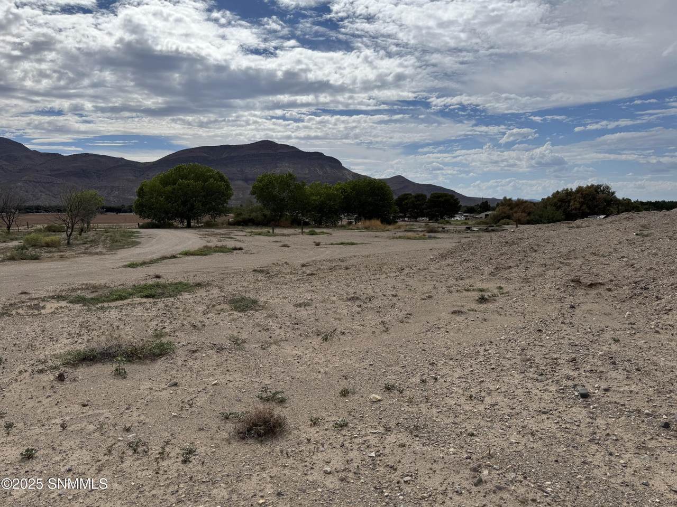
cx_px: 338
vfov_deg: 56.8
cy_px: 254
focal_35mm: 24
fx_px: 469
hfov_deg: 71.6
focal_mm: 6.76
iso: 64
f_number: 1.78
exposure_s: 1/12346
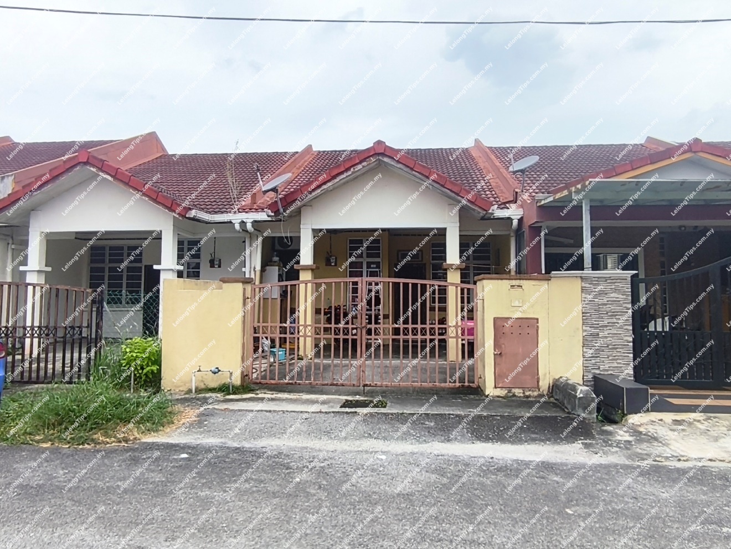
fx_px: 317
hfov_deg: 98.2
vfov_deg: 81.7
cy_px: 274
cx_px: 366
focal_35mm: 15
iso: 50
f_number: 2.2
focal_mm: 1.65
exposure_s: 1/1634
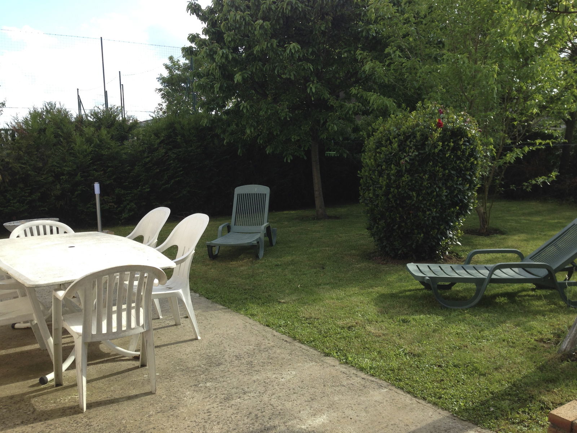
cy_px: 216
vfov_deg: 42.9
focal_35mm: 33
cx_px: 288
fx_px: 550
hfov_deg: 55.4
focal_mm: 4.12
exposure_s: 1/502
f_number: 2.4
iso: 50
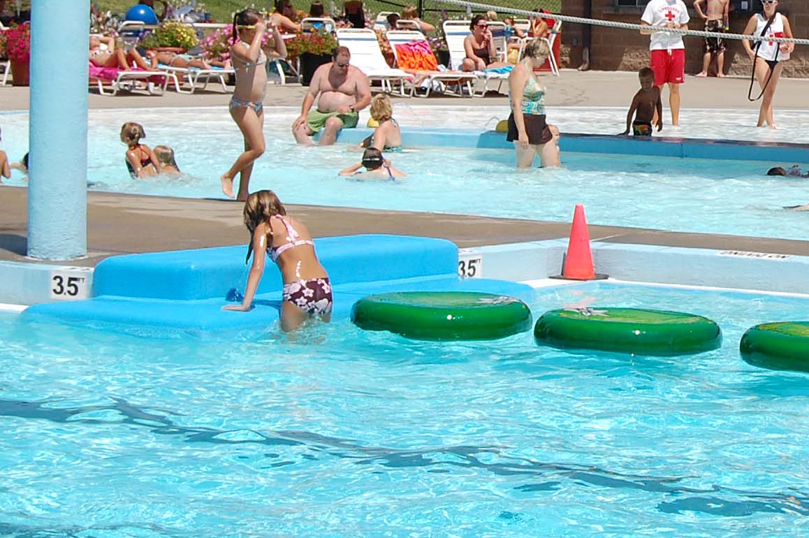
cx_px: 816
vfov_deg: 9.2
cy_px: 80
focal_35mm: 148
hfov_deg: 13.7
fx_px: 3323
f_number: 10
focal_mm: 38
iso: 200
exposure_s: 1/400
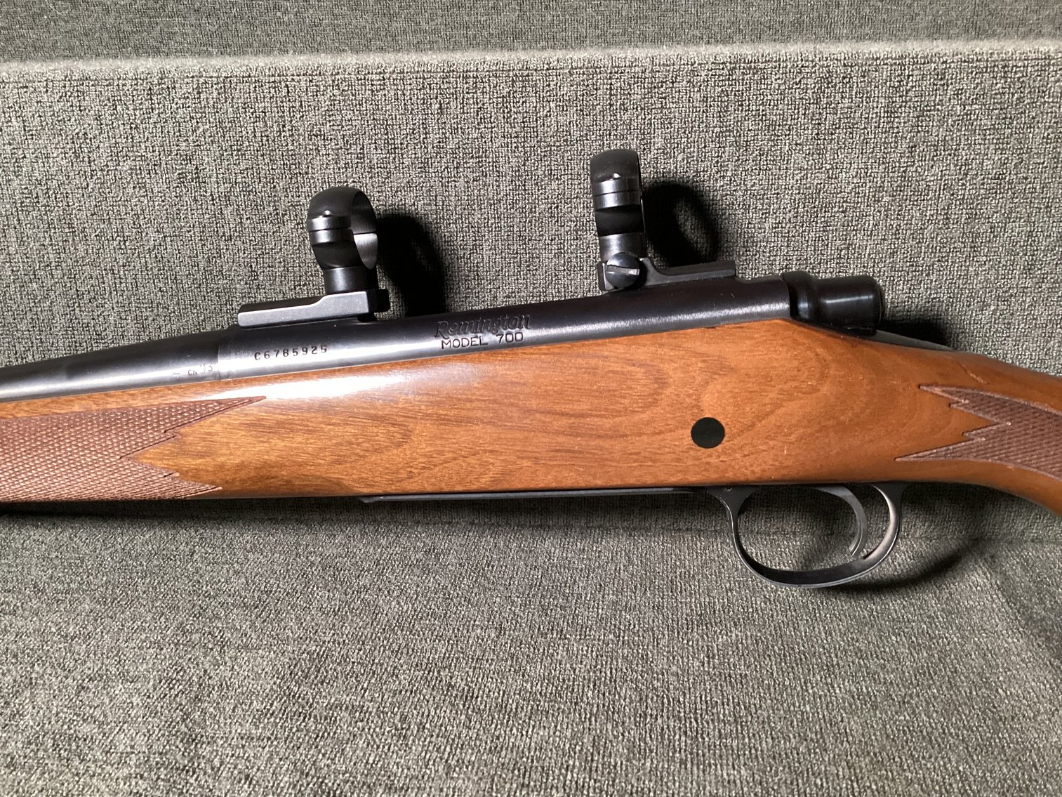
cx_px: 531
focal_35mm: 31
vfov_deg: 45.4
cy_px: 398
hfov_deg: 58.3
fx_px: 951
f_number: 2.4
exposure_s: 1/50
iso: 400
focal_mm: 3.3
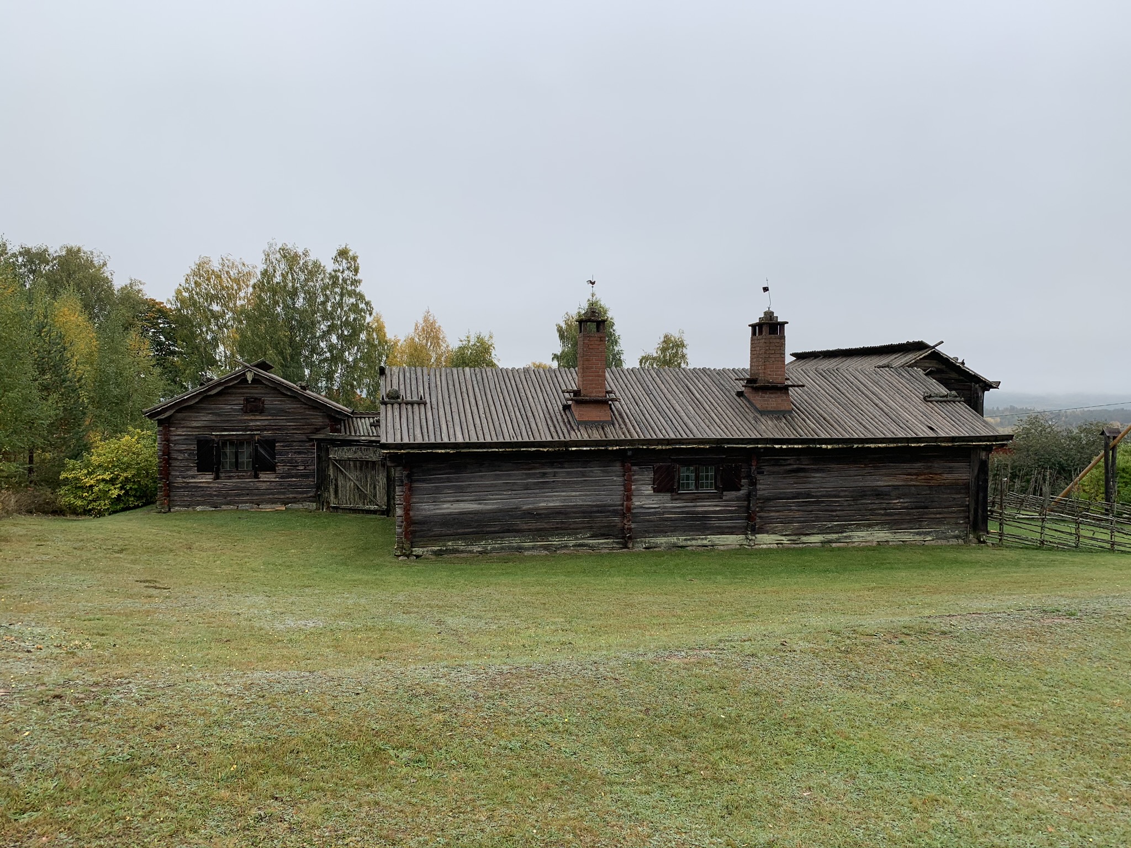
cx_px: 566
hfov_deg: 67.3
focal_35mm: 26
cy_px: 424
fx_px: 849
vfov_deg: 53.1
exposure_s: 1/347
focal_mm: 4.25
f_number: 1.8
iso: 25
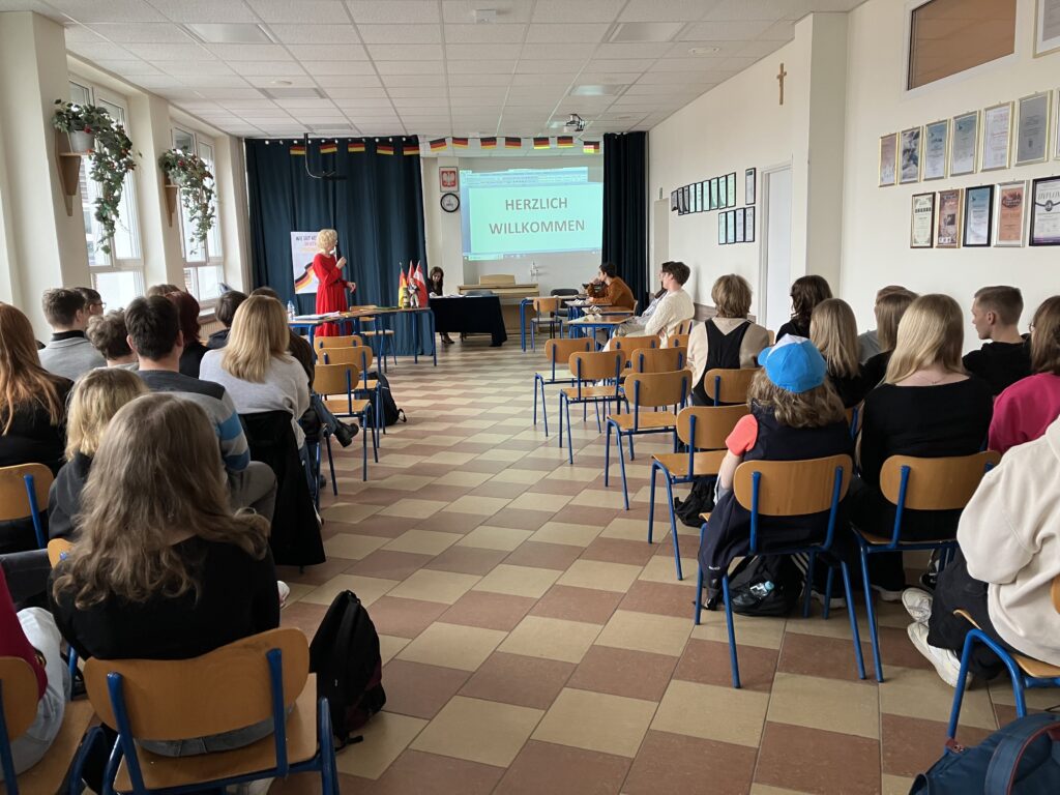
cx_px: 530
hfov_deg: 63.4
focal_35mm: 28
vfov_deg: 49.7
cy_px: 398
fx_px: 857
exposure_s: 1/60
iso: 100
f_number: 1.8
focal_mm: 3.99
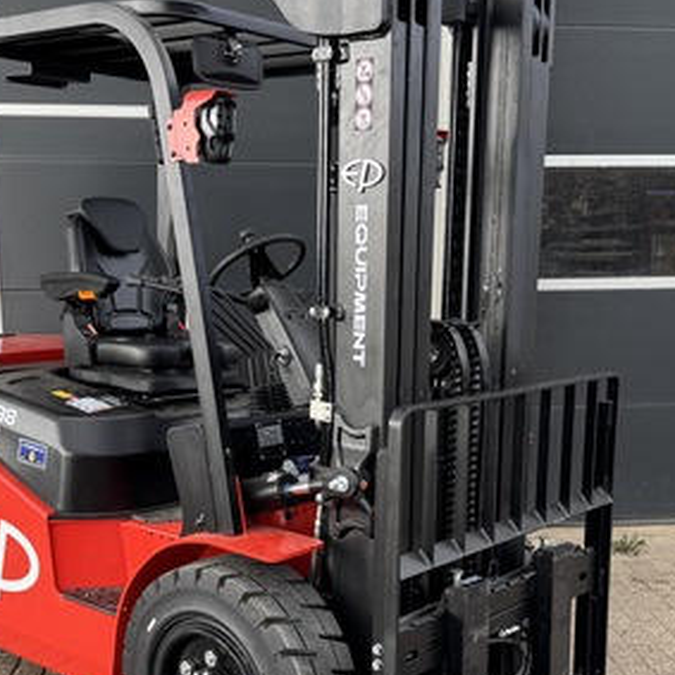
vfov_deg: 35.1
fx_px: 1059
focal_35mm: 48
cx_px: 346
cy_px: 444
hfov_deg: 35.4
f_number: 1.78
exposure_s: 1/194
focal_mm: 6.76
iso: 64
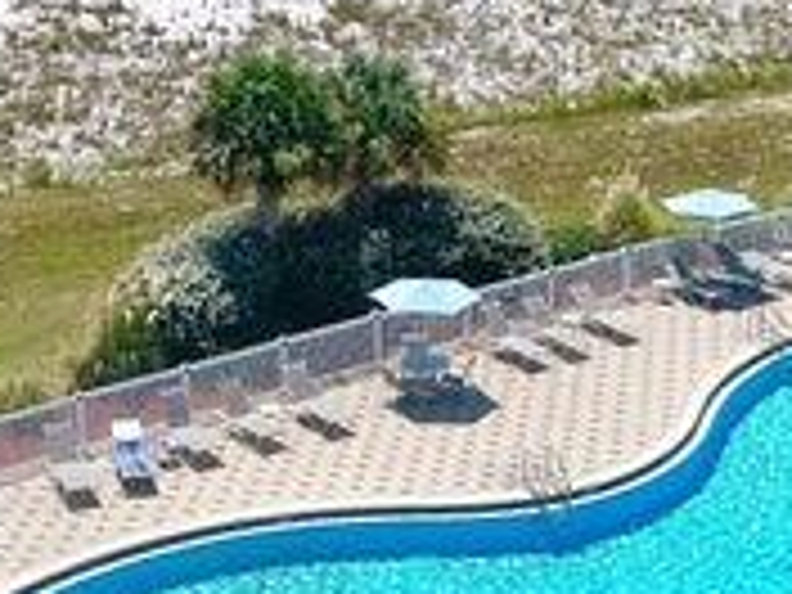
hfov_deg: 20.2
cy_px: 324
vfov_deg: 15.2
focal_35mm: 97
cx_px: 376
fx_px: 2219
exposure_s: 1/853
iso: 100
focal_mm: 3.61
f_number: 2.8
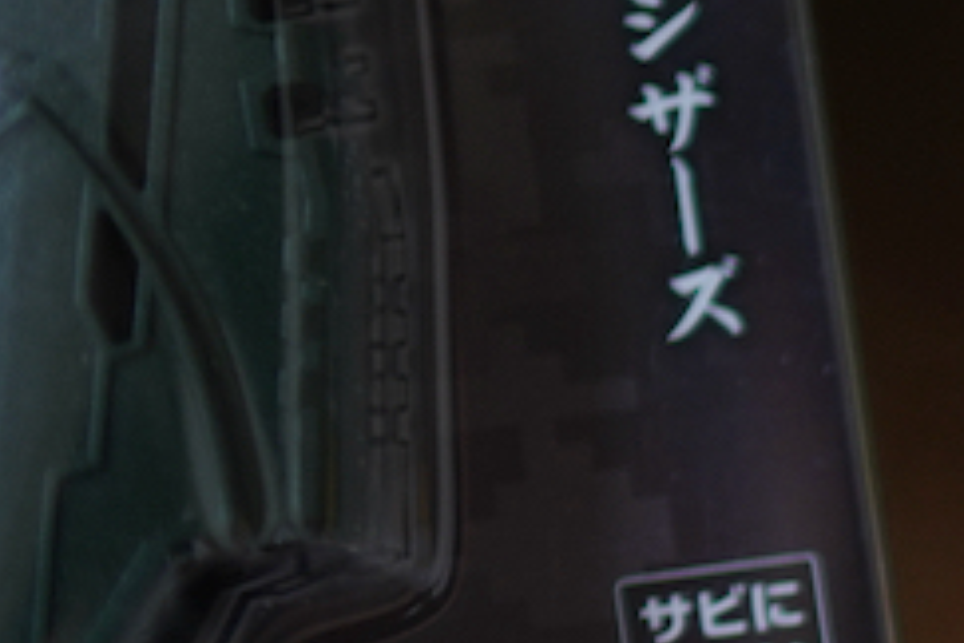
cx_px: 2559
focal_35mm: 202
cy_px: 468
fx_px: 5409
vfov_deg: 6.8
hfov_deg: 8.9
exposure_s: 1/40
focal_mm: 35
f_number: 1.6
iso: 250
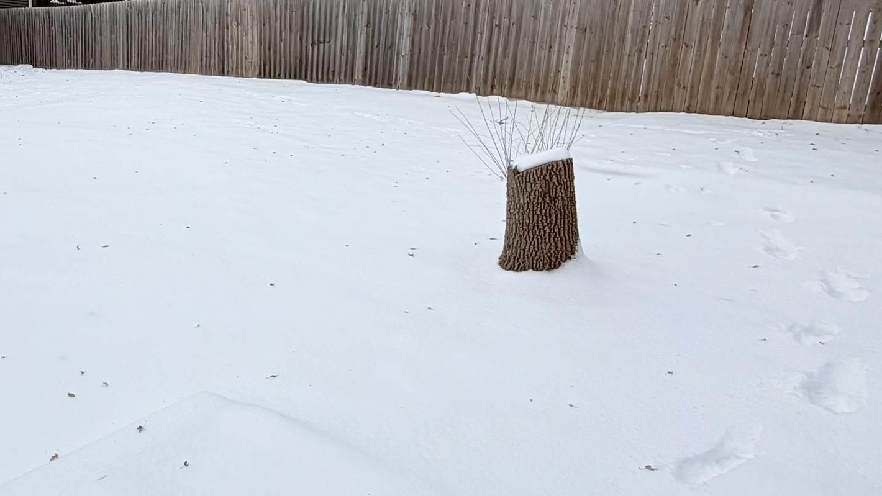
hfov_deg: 57.1
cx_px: 242
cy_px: 164
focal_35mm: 33
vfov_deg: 35.3
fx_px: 772
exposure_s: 1/770
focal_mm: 2.22
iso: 25
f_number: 2.2
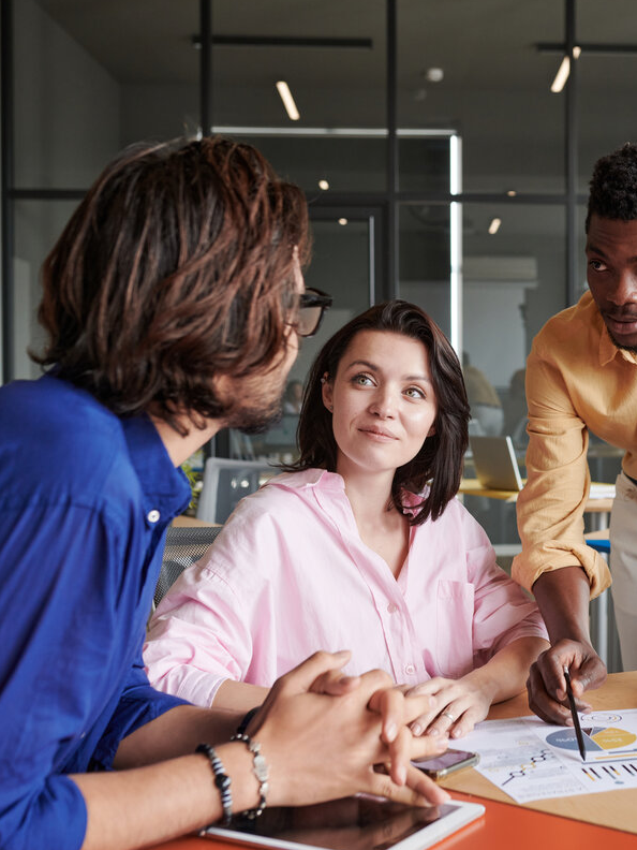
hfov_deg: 27.7
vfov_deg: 37.5
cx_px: 547
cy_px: 423
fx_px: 1251
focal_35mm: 51
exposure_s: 1/200
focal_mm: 35
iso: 640
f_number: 4
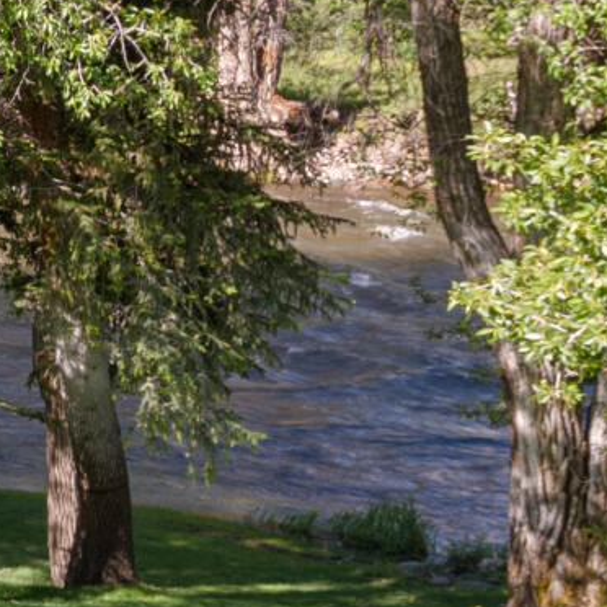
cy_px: 410
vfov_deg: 11.6
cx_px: -1217
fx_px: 2996
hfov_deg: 9.2
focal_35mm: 151
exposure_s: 1/20
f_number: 7.1
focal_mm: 22
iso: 100
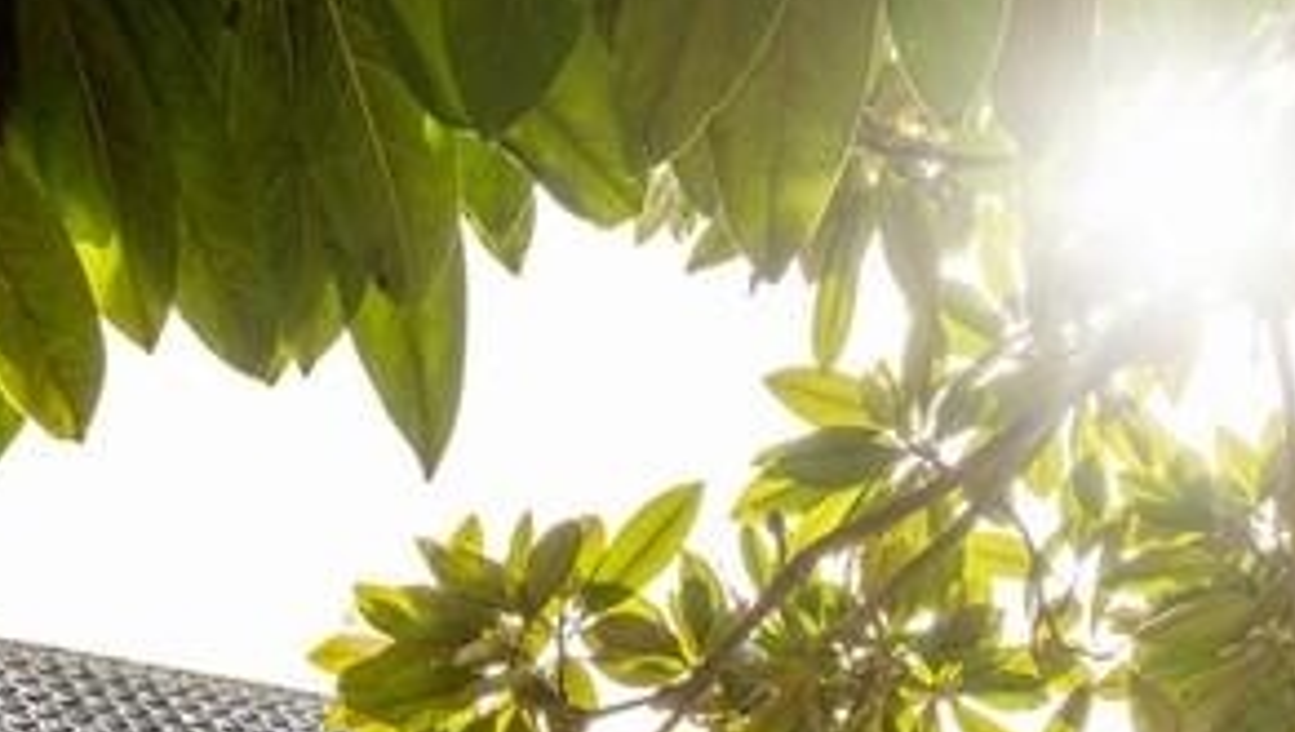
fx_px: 1891
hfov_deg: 37.3
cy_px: 1264
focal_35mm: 55
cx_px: 395
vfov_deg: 18.0
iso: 160
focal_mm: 9.7
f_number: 8
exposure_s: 1/100
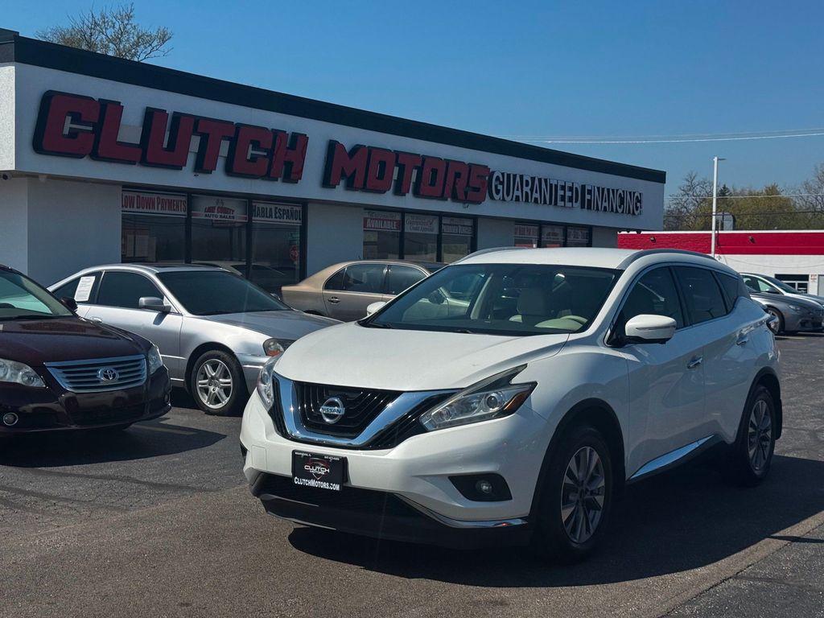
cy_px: 309
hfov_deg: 39.7
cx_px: 412
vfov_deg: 30.3
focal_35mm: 48
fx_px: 1143
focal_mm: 6.76
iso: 64
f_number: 1.78
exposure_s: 1/7092
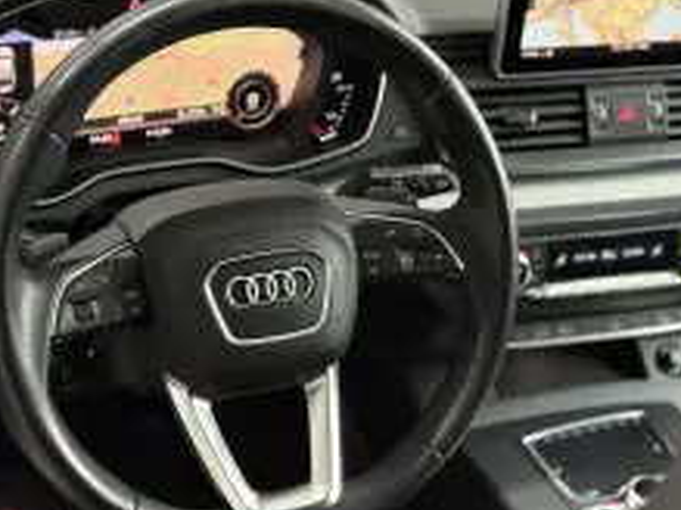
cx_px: 283
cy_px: 305
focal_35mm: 79
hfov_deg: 24.7
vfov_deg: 18.6
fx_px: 1553
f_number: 1.78
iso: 400
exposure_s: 1/33
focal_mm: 6.76
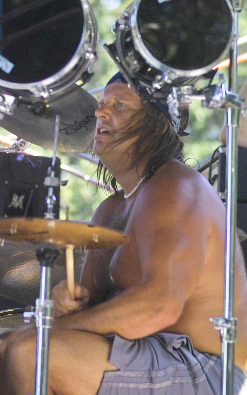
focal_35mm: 183
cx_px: 118
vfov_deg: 11.5
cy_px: 197
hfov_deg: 7.2
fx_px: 1971
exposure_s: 1/180
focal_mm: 105
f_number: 3.5
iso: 200
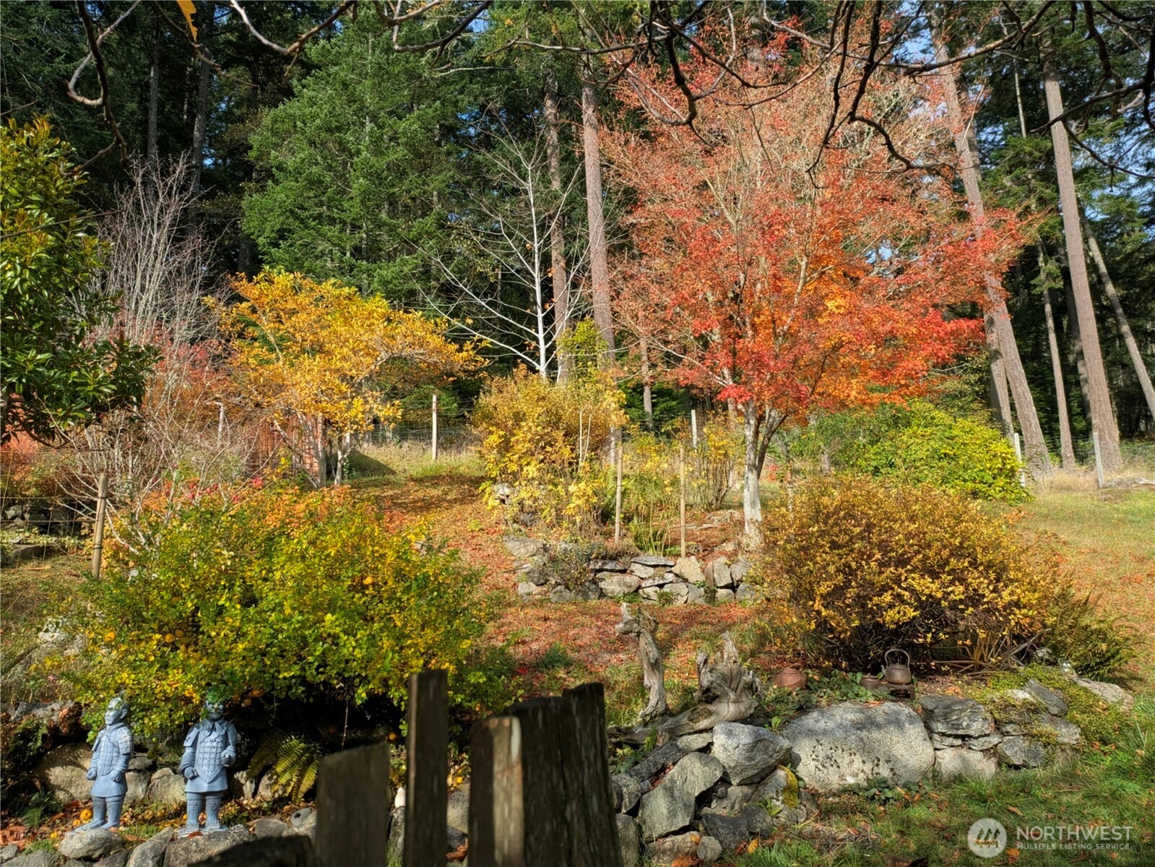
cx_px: 578
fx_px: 834
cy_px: 434
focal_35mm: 25
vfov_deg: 54.9
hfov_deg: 69.4
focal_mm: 5.43
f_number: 1.89
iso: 39
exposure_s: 1/740
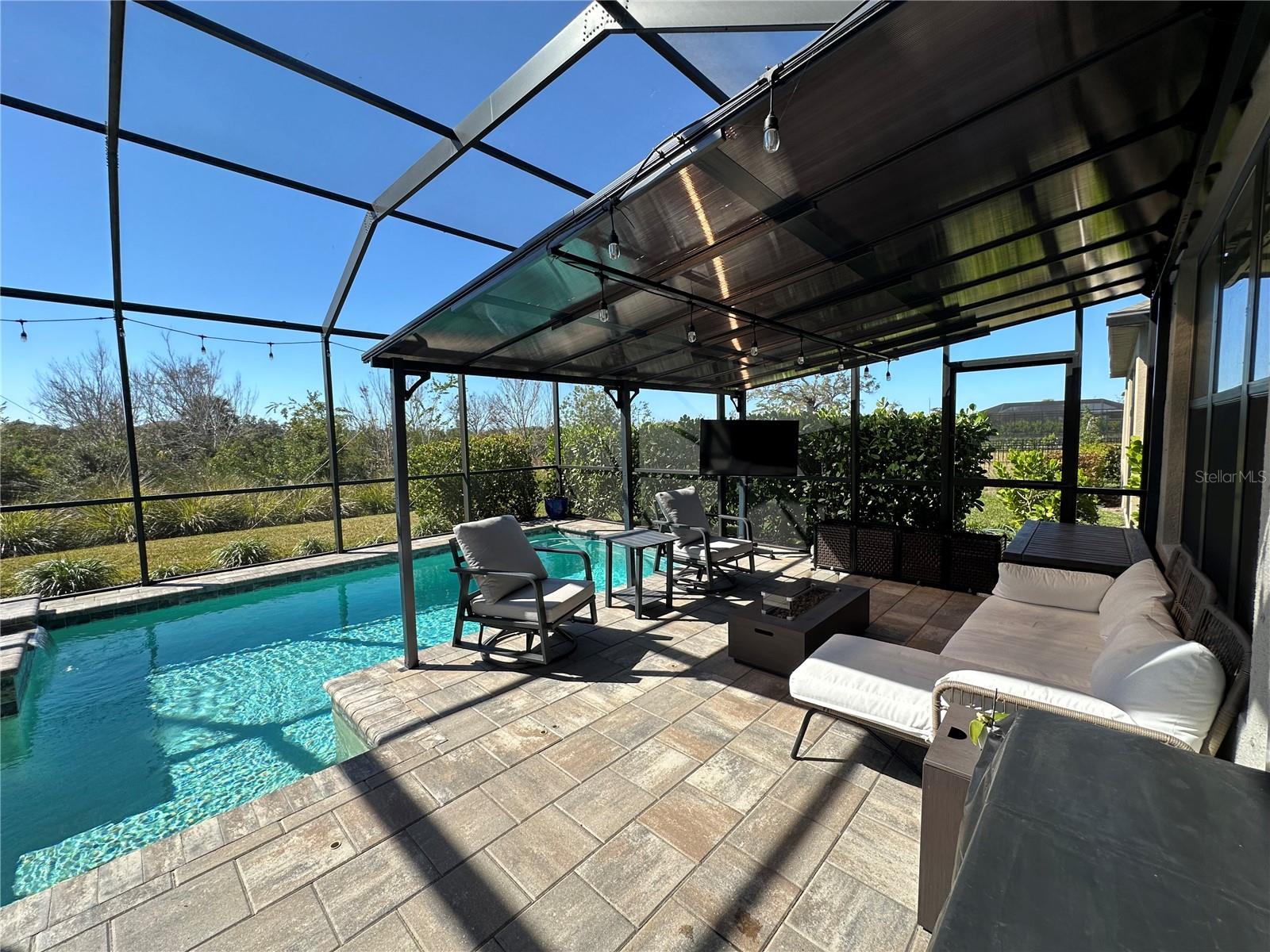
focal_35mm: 14
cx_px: 635
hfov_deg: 102.1
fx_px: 514
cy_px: 476
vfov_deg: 85.7
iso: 40
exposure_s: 1/556
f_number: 2.2
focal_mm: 2.22
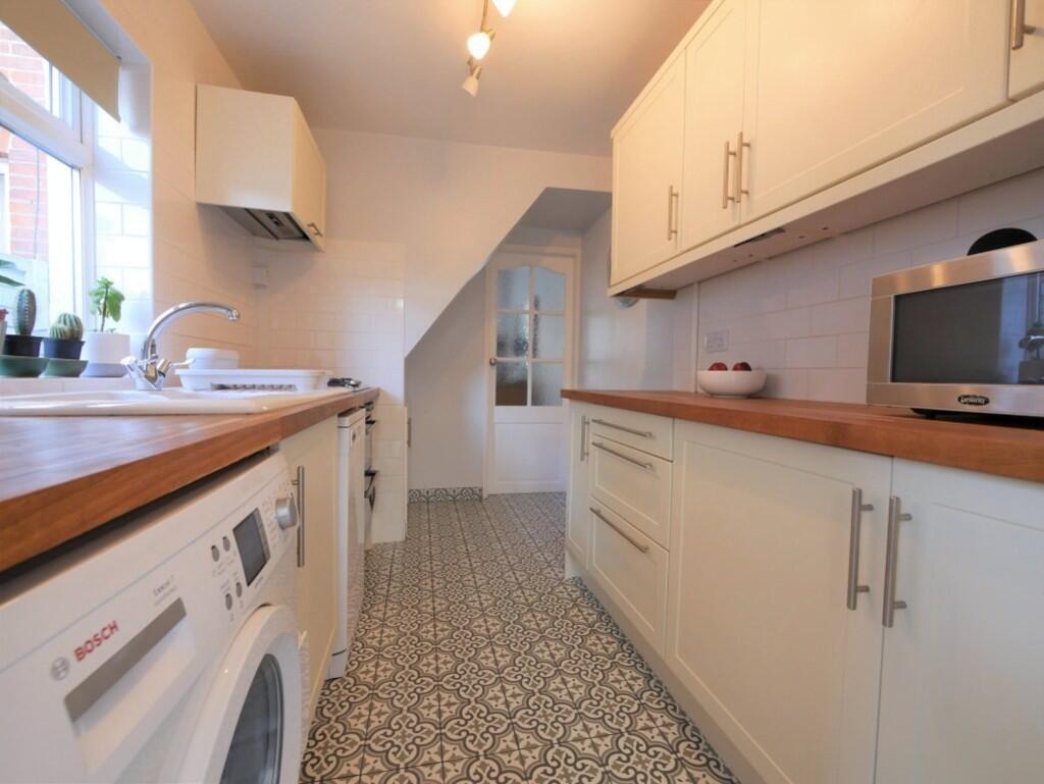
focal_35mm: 14
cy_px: 392
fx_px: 422
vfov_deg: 85.7
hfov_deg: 102.0
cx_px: 522
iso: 800
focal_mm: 7
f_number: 4
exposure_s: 1/60
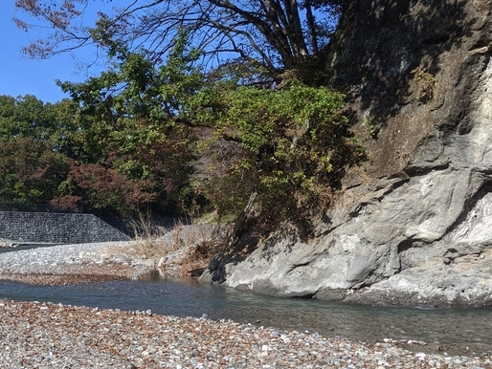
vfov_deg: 34.4
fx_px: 597
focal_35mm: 42
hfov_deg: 44.4
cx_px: 182
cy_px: 181
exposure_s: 1/1805
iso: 53
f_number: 1.8
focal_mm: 4.44
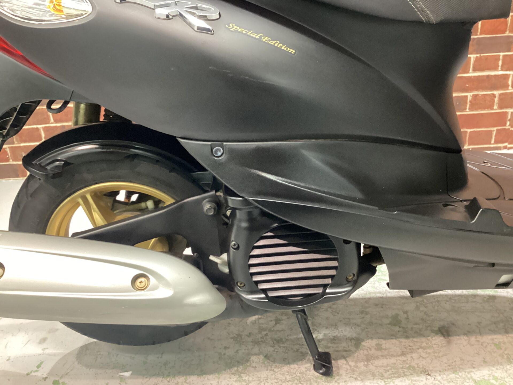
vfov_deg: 45.4
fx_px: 459
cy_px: 192
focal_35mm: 31
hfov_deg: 58.4
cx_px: 256
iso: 640
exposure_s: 1/24
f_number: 2.4
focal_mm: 3.3
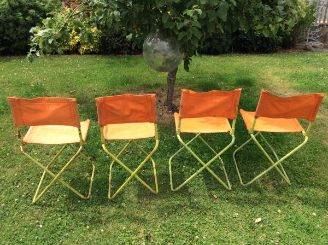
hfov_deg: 56.9
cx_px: 164
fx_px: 303
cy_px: 122
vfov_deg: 44.0
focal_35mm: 32
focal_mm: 3.3
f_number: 2.4
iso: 32
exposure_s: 1/681
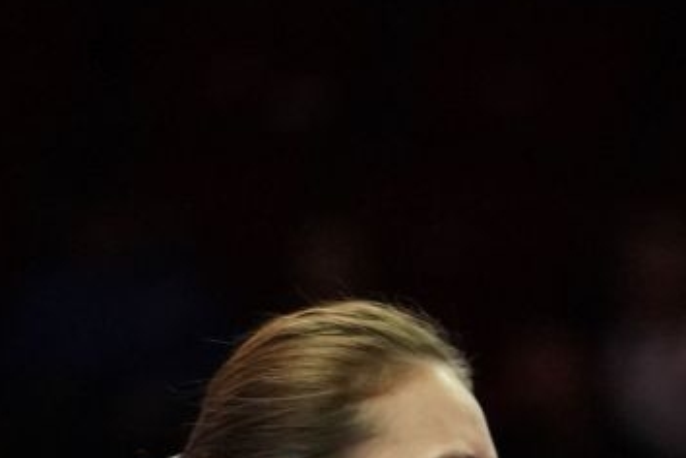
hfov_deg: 2.0
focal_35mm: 1018
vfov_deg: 1.3
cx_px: 1010
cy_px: 1141
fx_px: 19397
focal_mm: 200
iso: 4000
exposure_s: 1/1000
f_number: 2.8
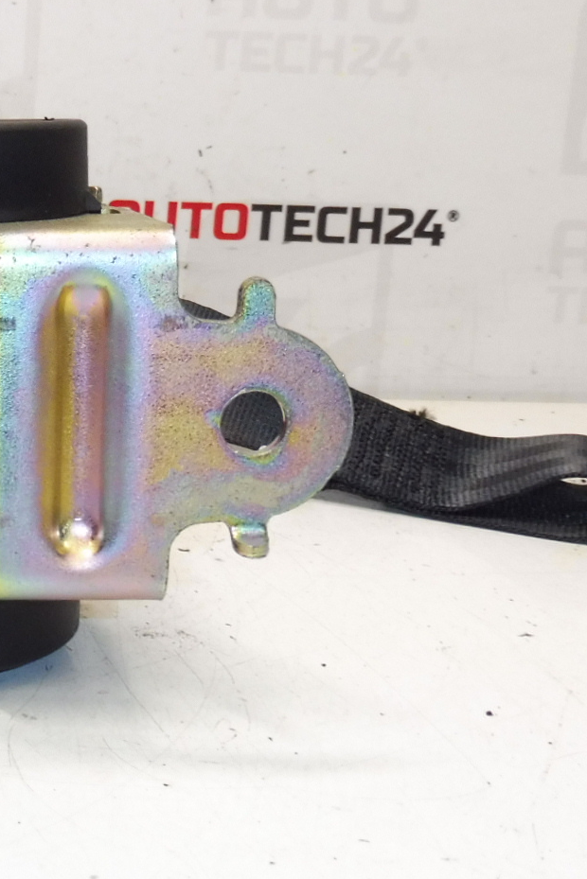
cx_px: -202
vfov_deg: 36.1
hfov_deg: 21.9
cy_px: 351
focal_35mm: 55
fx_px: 1344
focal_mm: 4.3
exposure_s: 1/80
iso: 200
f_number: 3.5
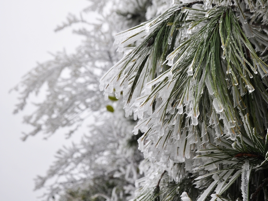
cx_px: 161
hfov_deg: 29.3
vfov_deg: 22.3
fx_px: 511
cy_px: 99
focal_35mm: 66
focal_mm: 38
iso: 200
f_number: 7.1
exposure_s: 1/200
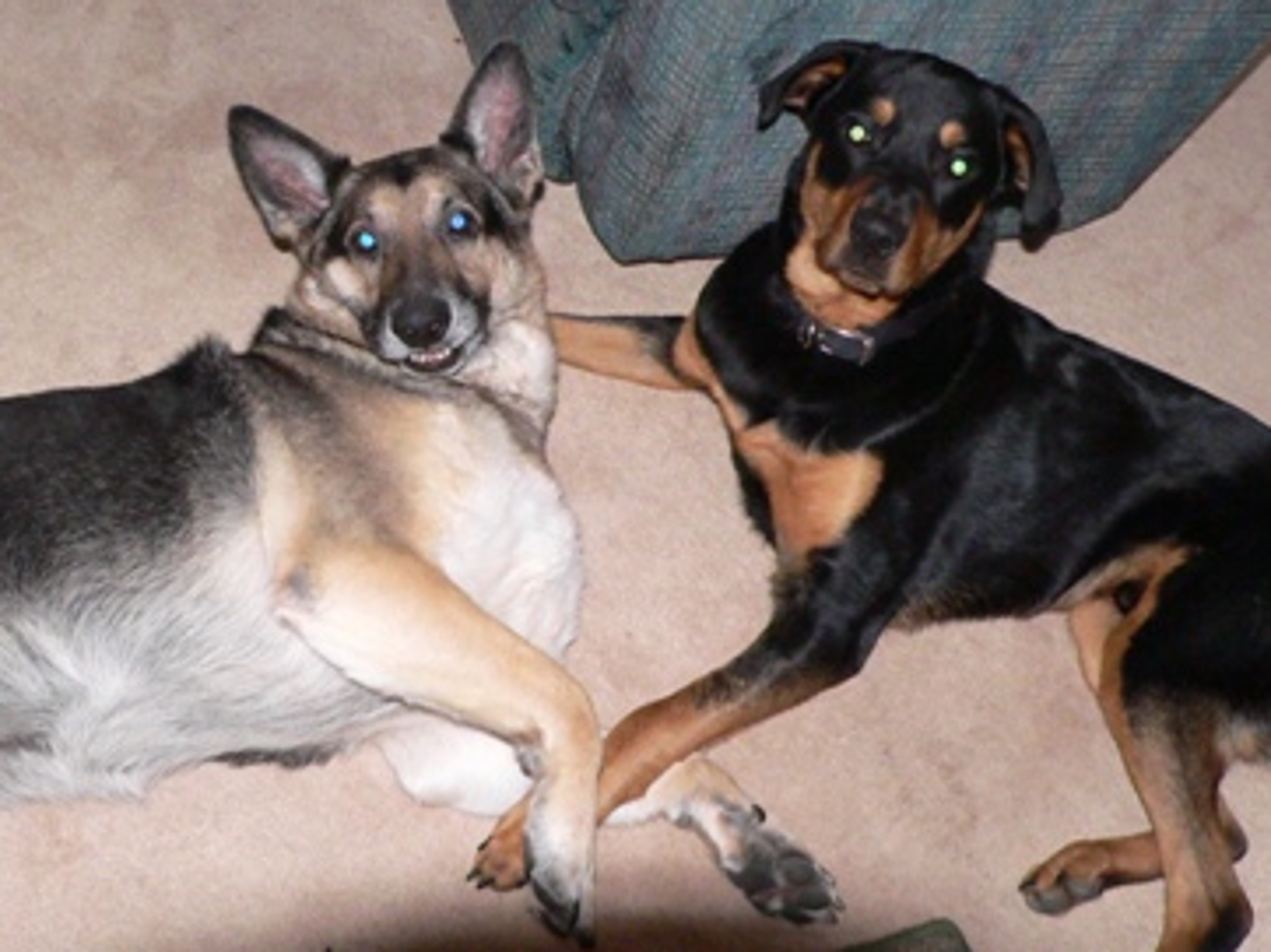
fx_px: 1835
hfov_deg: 38.2
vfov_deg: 28.9
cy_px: 314
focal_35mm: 50
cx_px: 676
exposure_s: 1/60
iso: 400
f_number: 2.8
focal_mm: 6
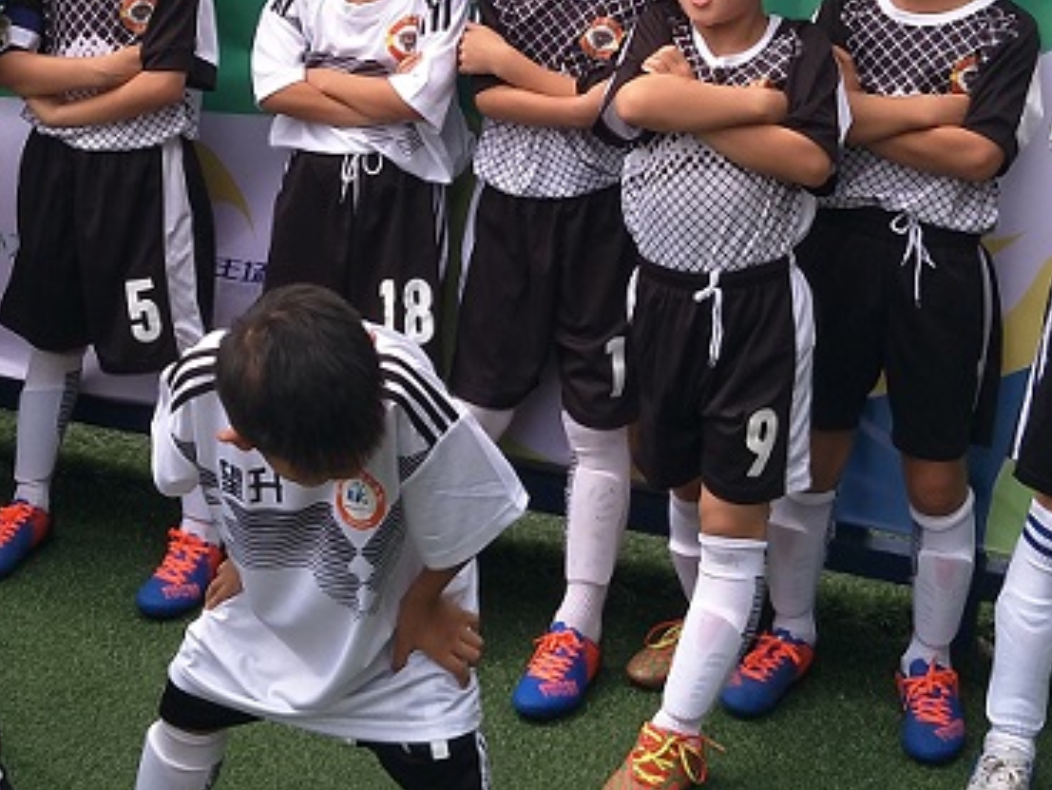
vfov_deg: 21.6
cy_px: 31
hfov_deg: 29.3
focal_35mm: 66
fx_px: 2006
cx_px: 392
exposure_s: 1/576
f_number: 2
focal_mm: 3.79
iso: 50
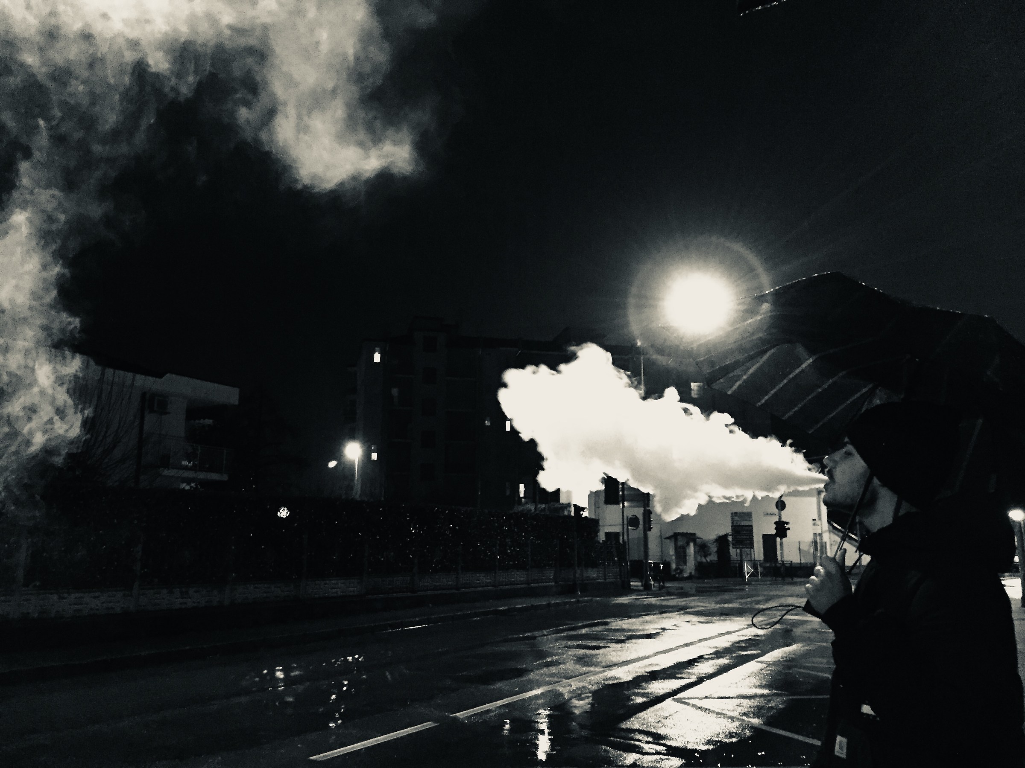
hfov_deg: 61.7
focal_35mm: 29
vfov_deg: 48.2
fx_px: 859
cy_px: 384
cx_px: 512
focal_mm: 4.15
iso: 800
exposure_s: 1/17
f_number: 2.2
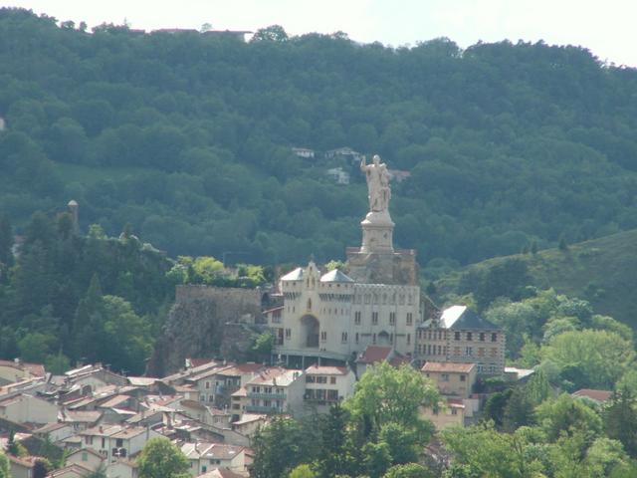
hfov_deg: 5.2
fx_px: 7011
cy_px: 239
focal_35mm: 381
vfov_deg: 3.9
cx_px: 318
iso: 50
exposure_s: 1/125
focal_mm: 63.24
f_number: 6.3
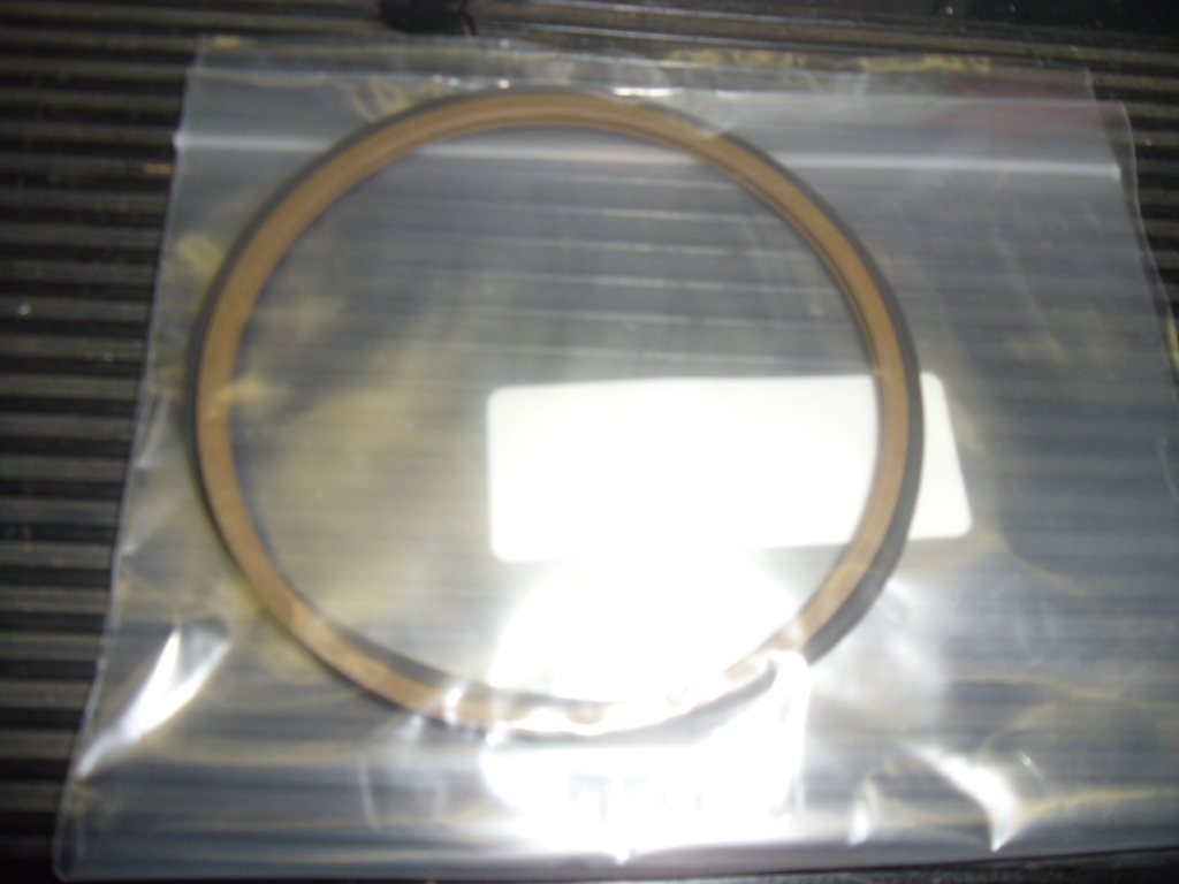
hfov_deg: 58.4
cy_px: 442
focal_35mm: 31
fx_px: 1056
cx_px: 590
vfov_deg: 45.4
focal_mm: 5.6
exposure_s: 1/45
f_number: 3.3
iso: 80
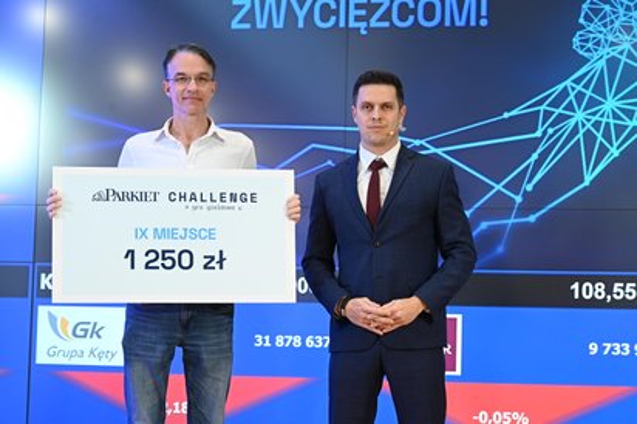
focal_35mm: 85
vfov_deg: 16.0
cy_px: 212
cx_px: 318
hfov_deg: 23.9
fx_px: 1503
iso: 3200
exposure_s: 1/125
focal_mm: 85
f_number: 5
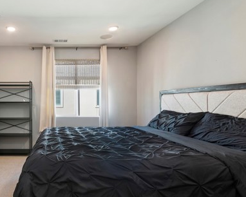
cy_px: 107
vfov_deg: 63.1
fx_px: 160
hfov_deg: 69.1
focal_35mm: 22
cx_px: 56
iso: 500
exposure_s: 1/4
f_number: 10
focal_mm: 14
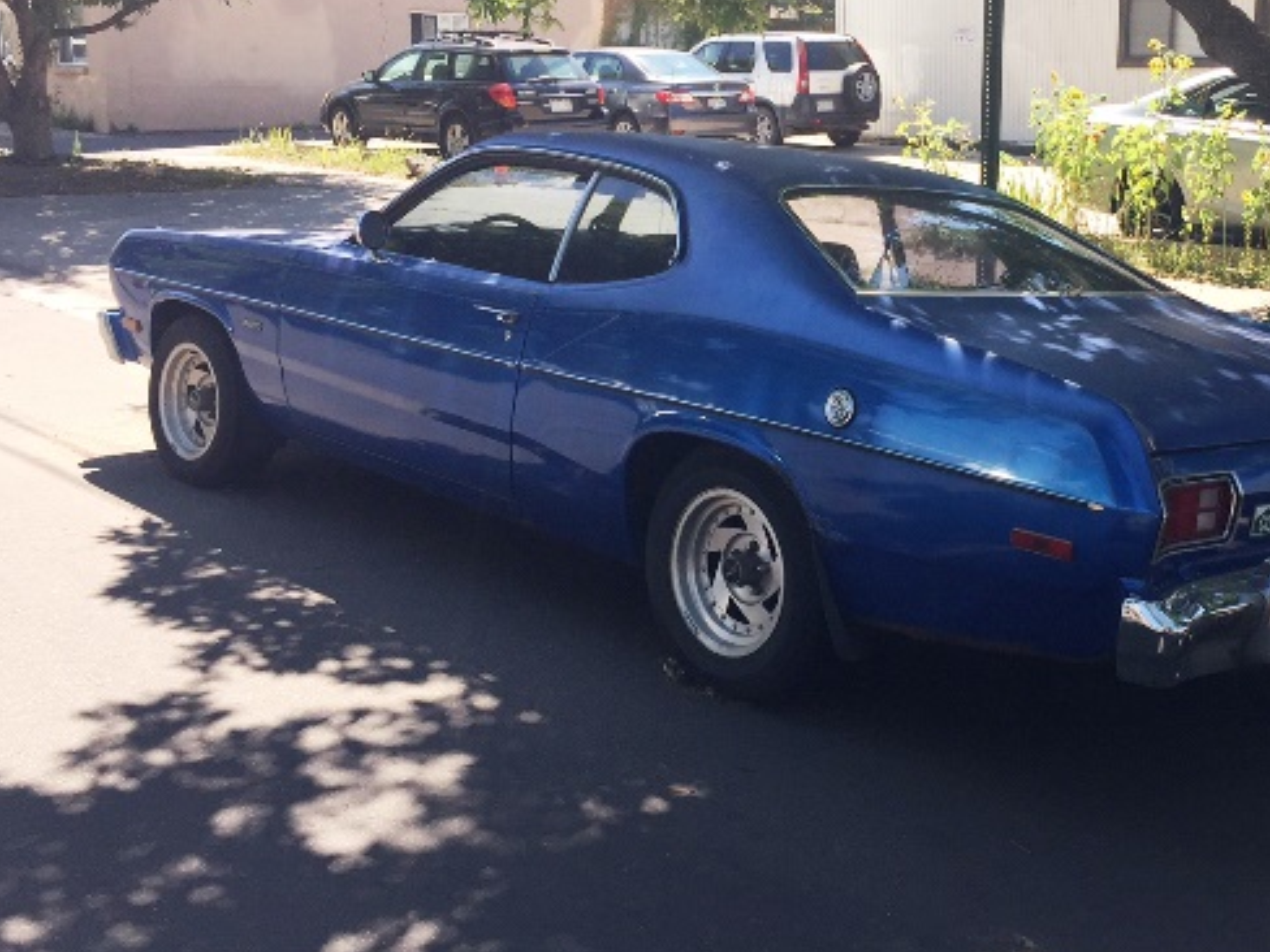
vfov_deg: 37.6
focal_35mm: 38
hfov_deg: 48.3
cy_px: 394
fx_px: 1394
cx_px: 822
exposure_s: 1/599
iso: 32
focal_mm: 4.15
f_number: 2.2
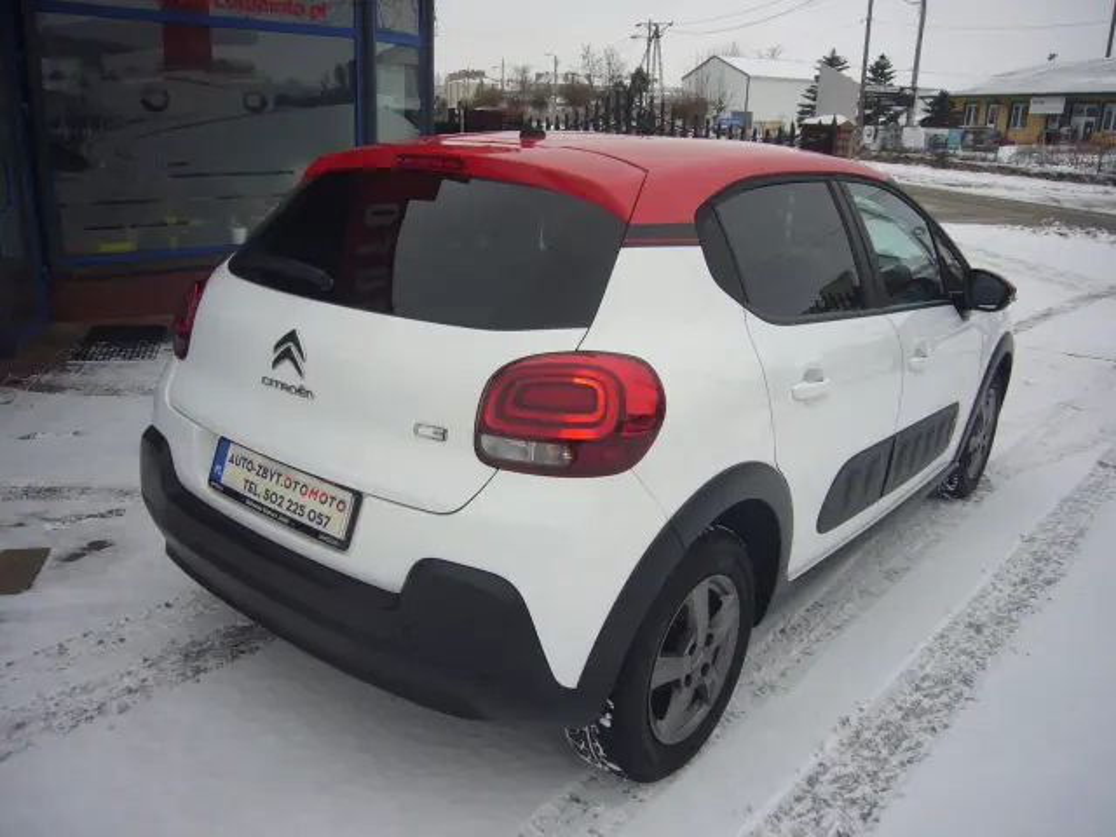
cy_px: 418
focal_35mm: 28
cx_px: 558
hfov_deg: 63.4
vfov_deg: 49.7
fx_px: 903
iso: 80
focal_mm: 4.6
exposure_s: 1/125
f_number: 2.8
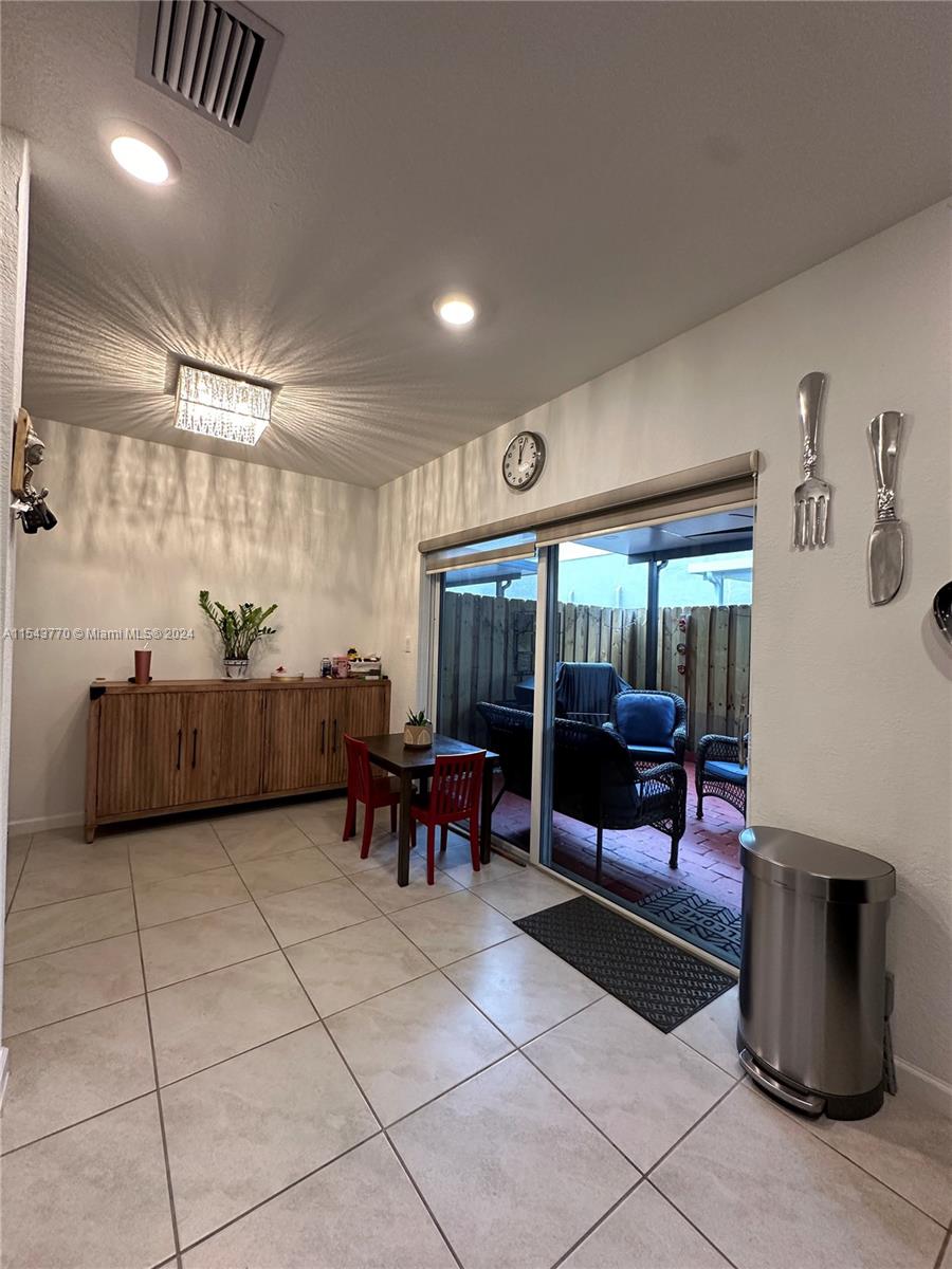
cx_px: 476
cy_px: 634
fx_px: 513
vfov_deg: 102.1
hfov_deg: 85.7
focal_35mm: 14
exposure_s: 1/120
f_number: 2.2
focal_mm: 2.22
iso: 250
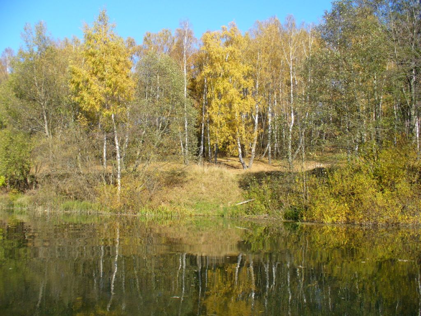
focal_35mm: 37
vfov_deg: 38.7
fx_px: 450
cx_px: 210
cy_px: 158
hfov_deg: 50.1
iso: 80
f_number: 5.6
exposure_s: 1/160
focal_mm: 6.1
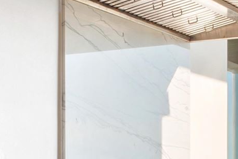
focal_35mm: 97
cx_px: 236
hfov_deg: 20.4
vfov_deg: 13.7
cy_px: 188
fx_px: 641
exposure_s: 1/30
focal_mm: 7
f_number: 7.1
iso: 200
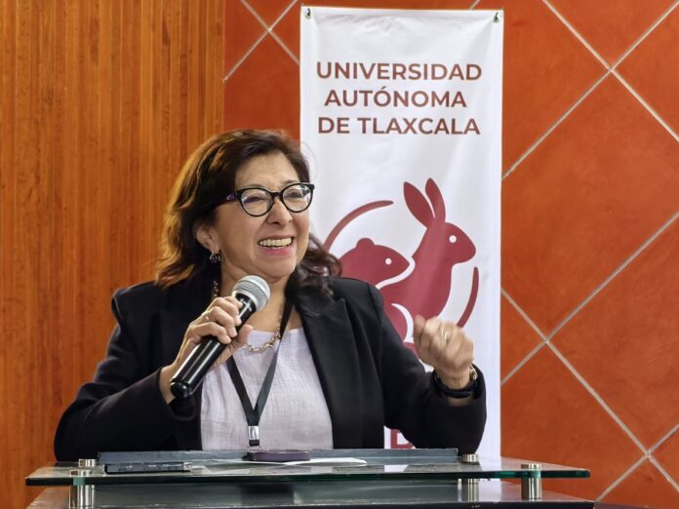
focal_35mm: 86
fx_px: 1687
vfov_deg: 17.2
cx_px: 340
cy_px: 254
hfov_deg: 22.8
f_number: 1.6
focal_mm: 8.5
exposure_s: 1/50
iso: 320
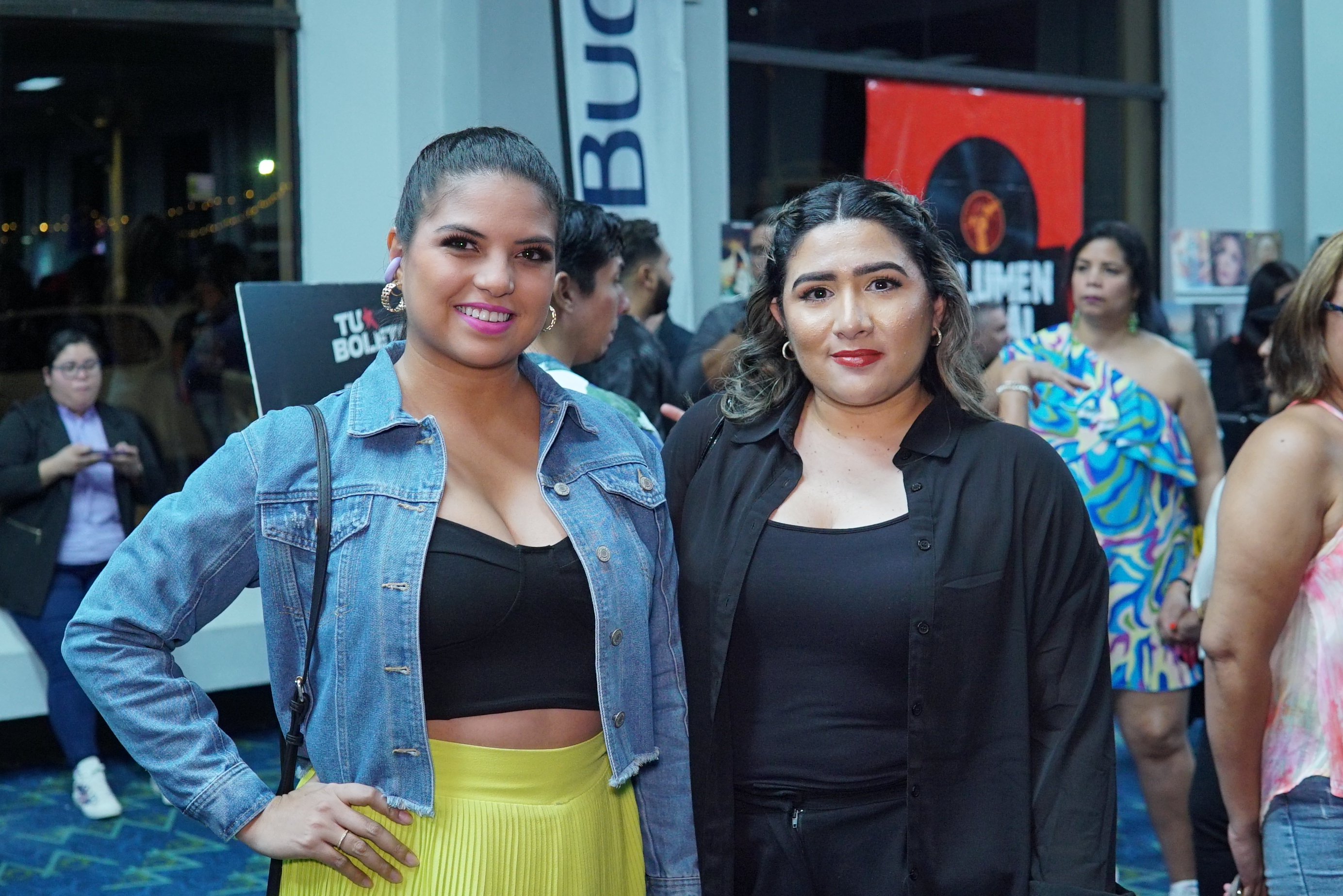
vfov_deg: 29.9
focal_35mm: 45
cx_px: 672
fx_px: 1679
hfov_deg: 43.6
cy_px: 448
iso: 1600
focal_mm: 30
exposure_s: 1/100
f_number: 3.5
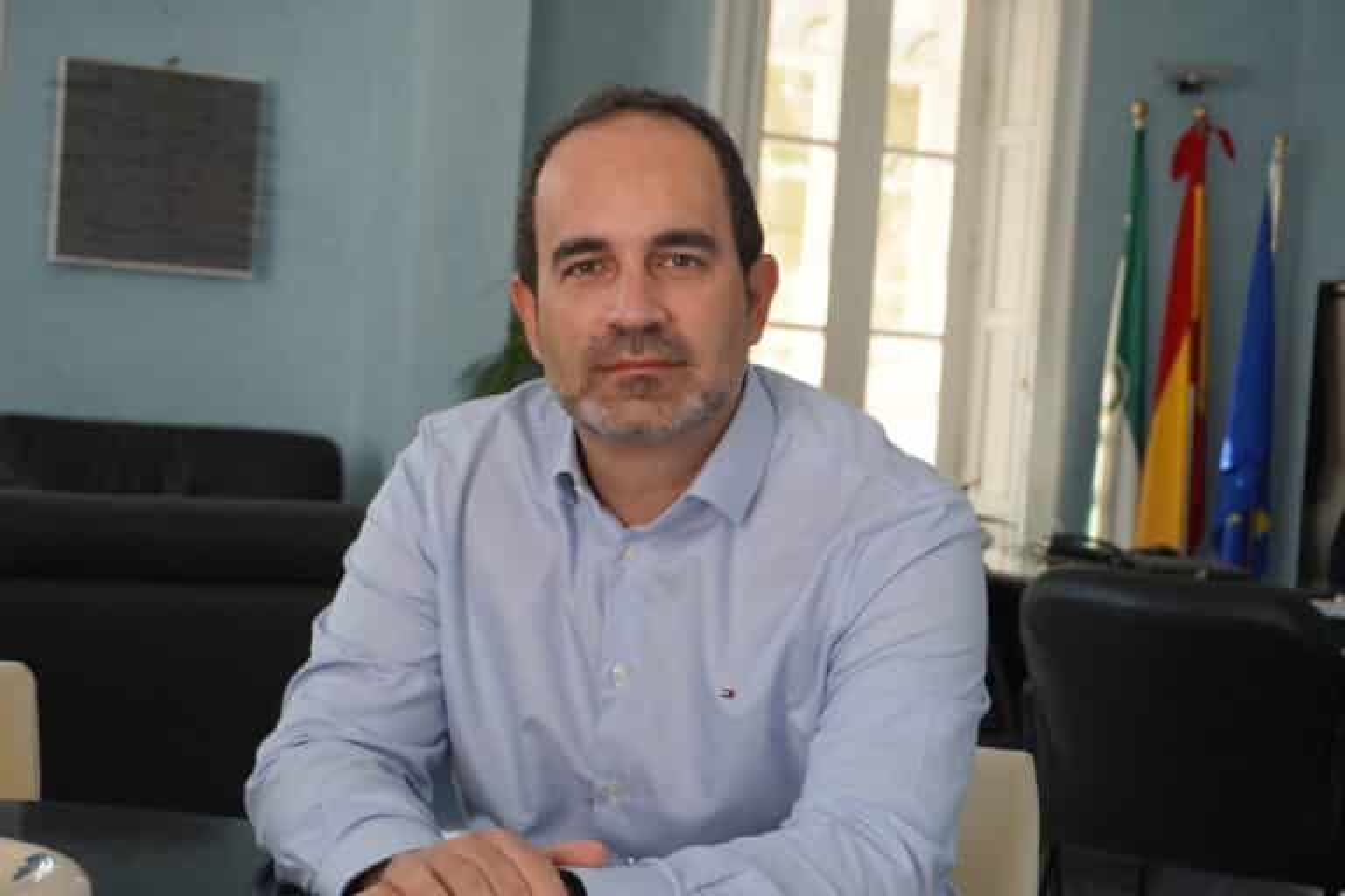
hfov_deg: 32.6
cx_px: 672
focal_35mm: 62
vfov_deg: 22.1
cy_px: 448
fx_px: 2298
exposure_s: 1/160
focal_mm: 41
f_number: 5.6
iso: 1000
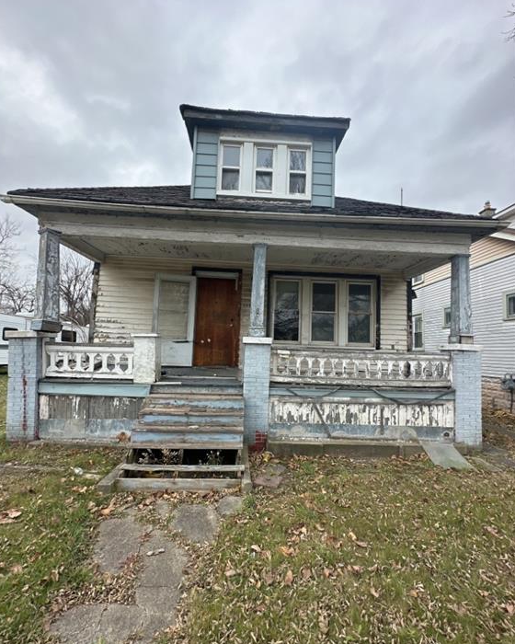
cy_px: 331
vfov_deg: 96.8
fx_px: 286
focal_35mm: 15
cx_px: 256
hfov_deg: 84.0
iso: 40
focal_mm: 2.22
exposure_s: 1/754
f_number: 2.2
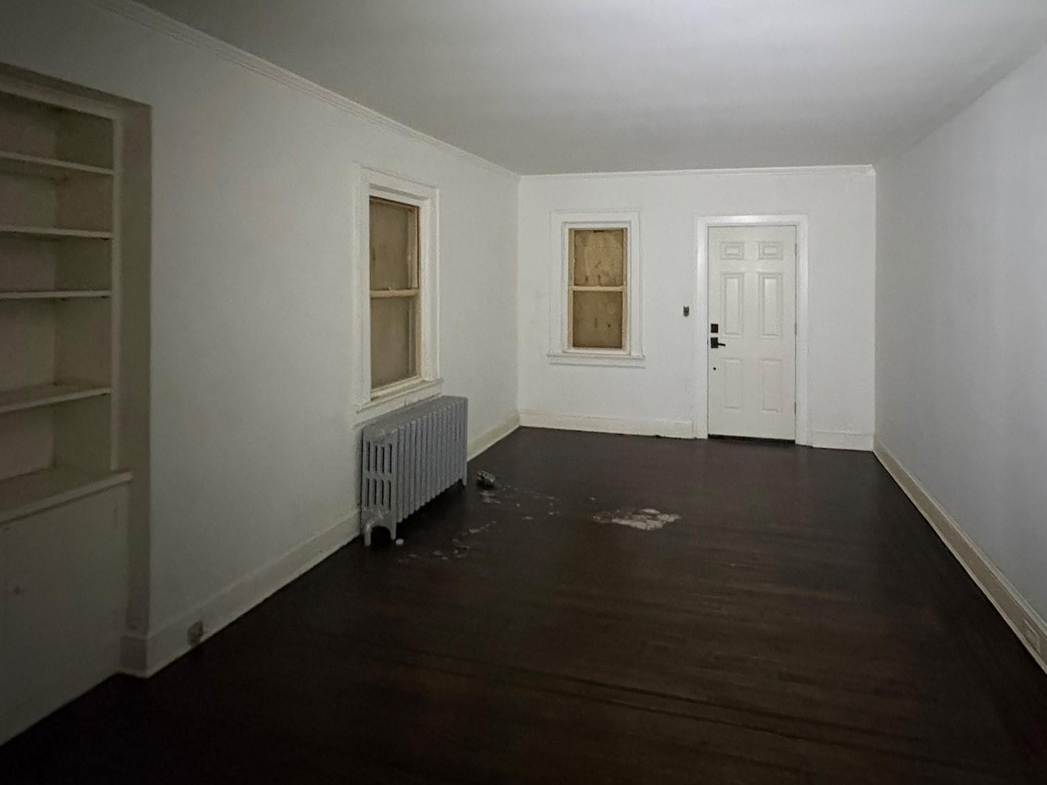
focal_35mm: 19
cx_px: 610
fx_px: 575
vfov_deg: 67.2
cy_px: 277
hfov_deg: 84.0
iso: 1250
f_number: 2.2
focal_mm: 2.22
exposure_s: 1/30
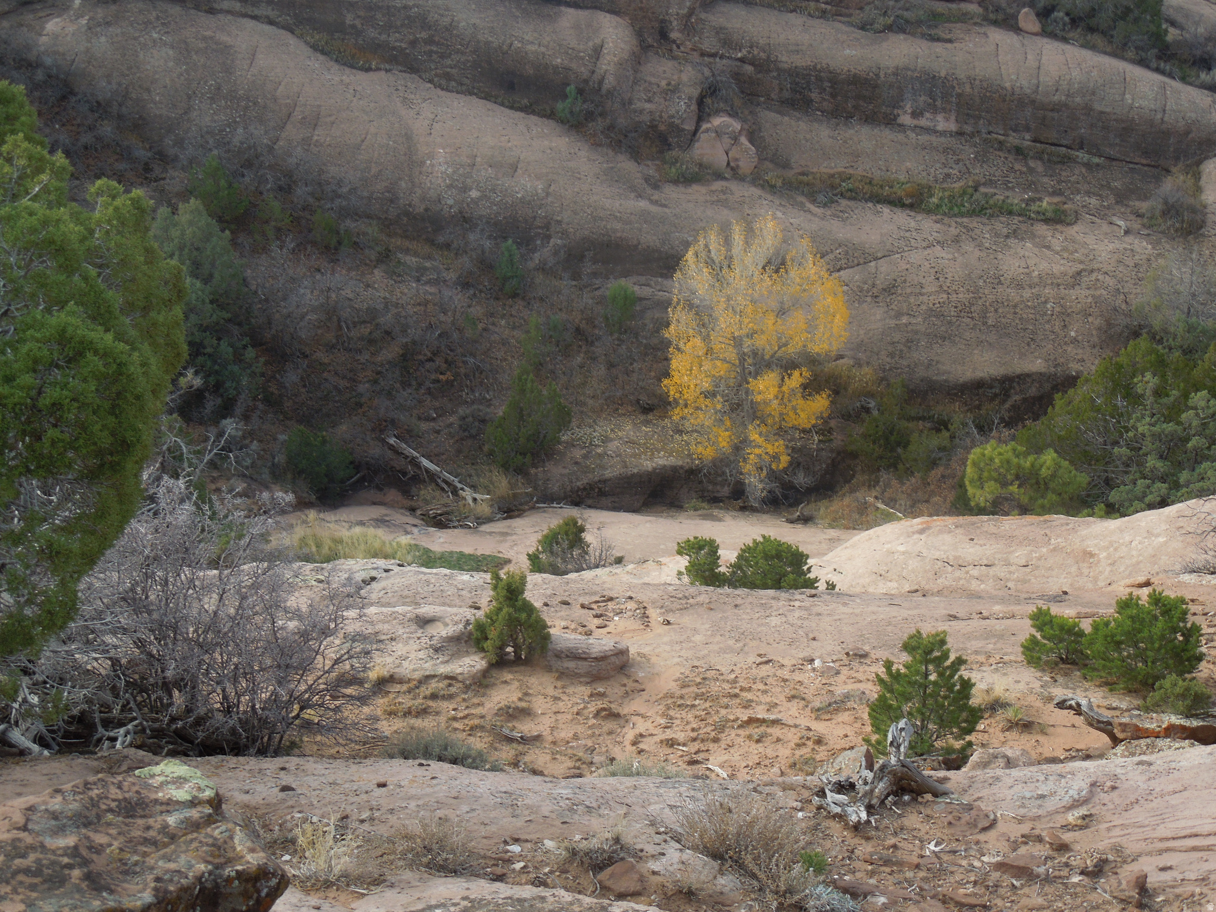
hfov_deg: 35.5
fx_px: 1897
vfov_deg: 27.0
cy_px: 456
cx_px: 608
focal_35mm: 54
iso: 100
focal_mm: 9.8
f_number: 4.2
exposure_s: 1/250
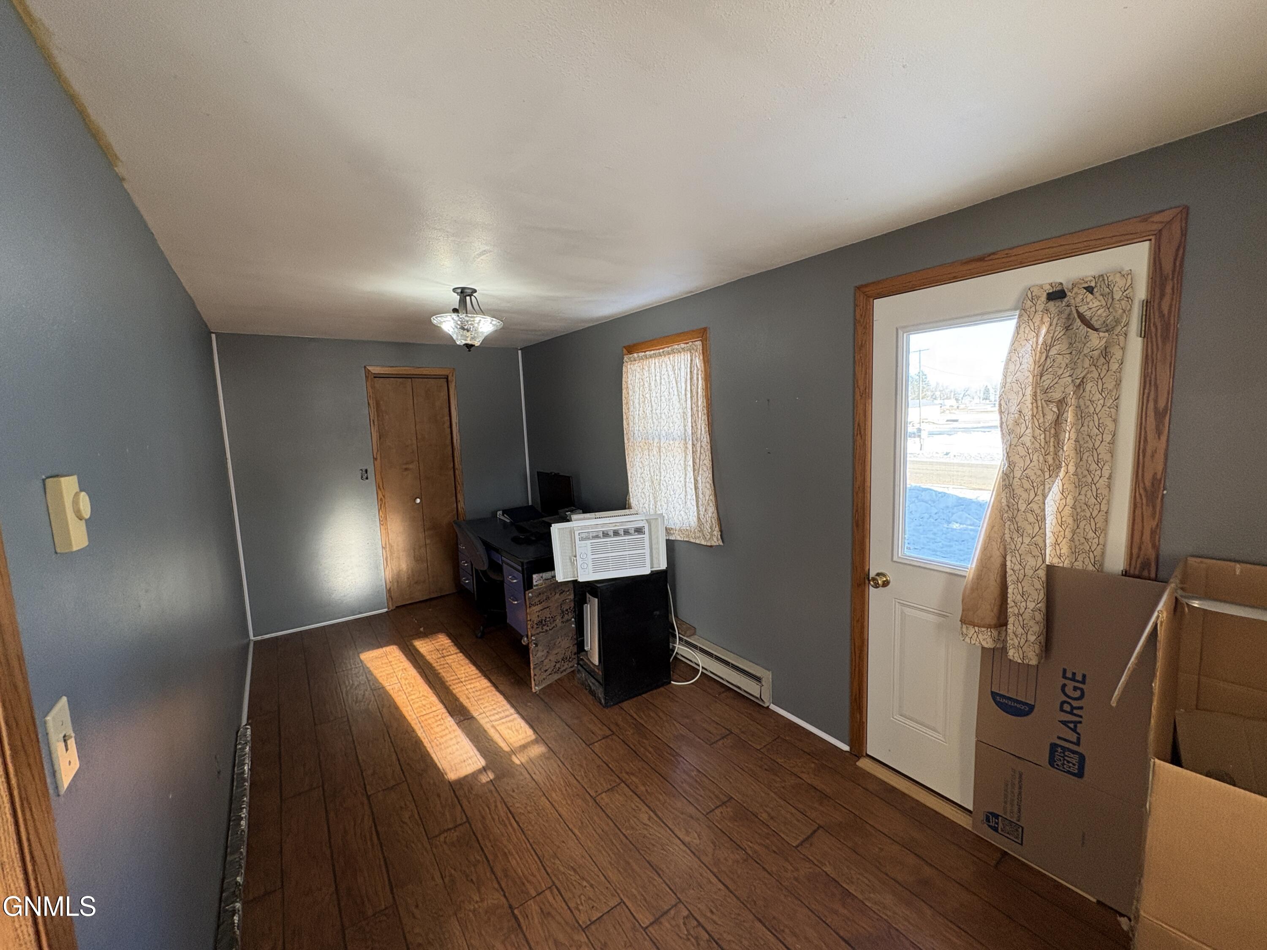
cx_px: 634
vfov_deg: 85.7
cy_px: 475
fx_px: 512
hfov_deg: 102.1
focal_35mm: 14
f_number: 2.2
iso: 250
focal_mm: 2.22
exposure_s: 1/73
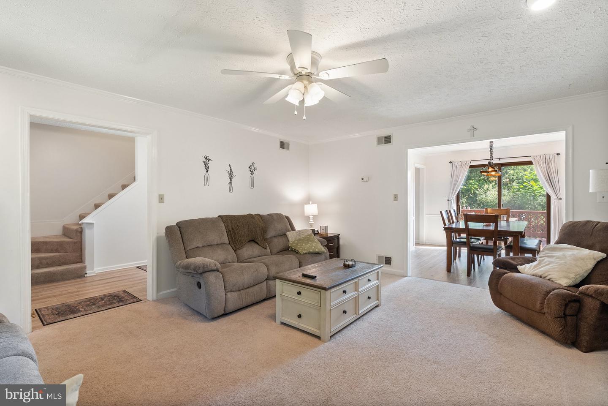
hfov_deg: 96.7
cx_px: 304
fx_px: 270
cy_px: 203
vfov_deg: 73.8
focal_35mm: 16
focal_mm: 16
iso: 640
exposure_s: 1/1.25
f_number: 8
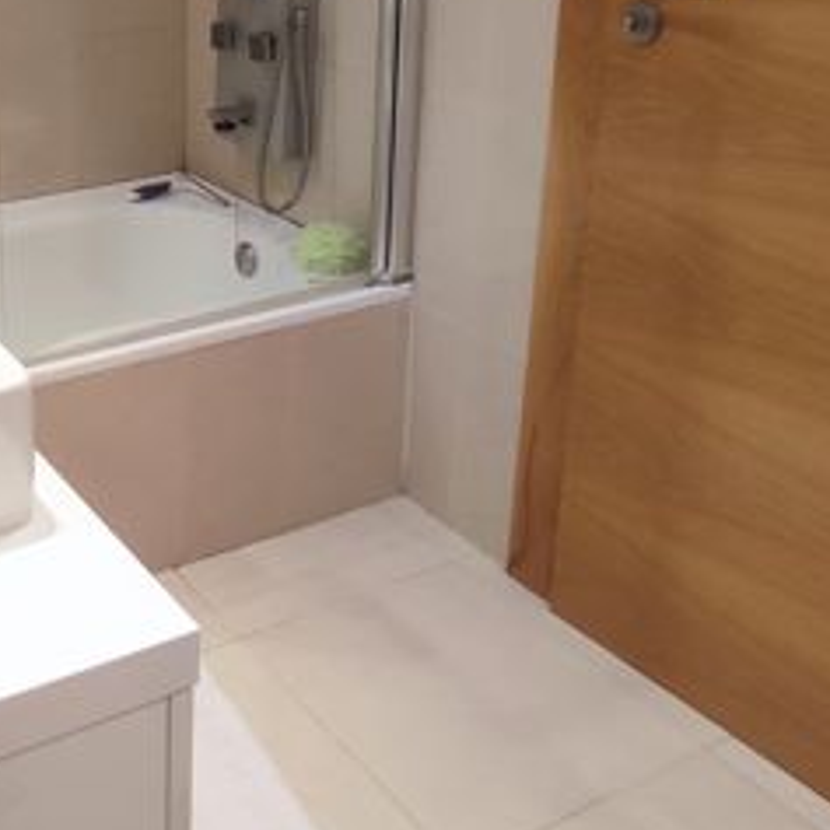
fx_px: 1139
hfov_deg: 34.6
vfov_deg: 37.5
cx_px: -82
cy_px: 89
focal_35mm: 42
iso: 249
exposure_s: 1/50
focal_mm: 1.65
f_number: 2.2
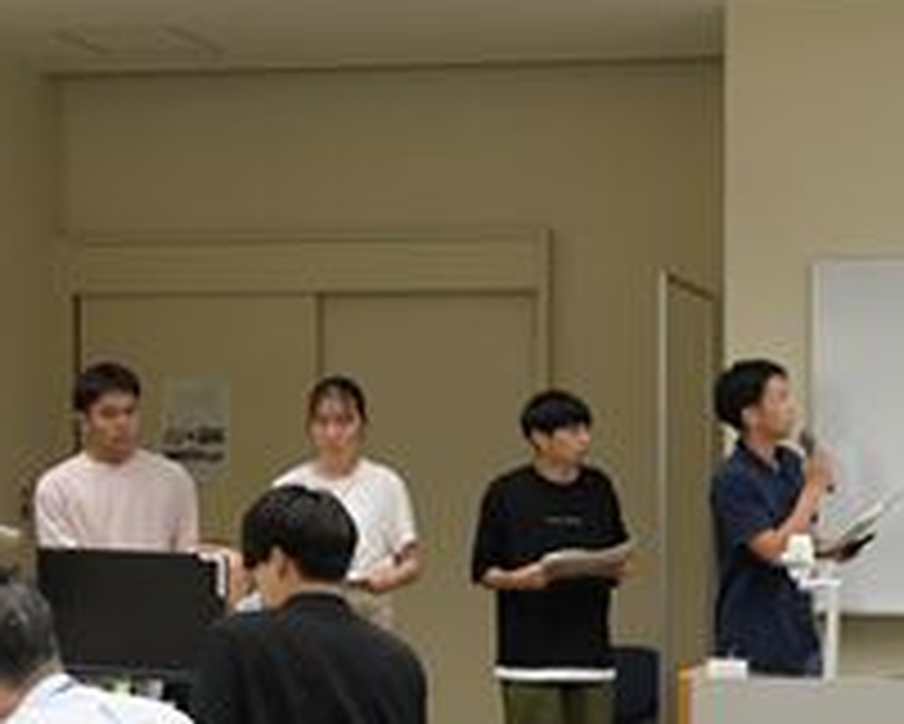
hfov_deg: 22.3
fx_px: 2249
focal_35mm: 84
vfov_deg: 18.2
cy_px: 546
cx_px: 778
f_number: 5.6
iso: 2500
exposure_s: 1/320
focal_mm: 24
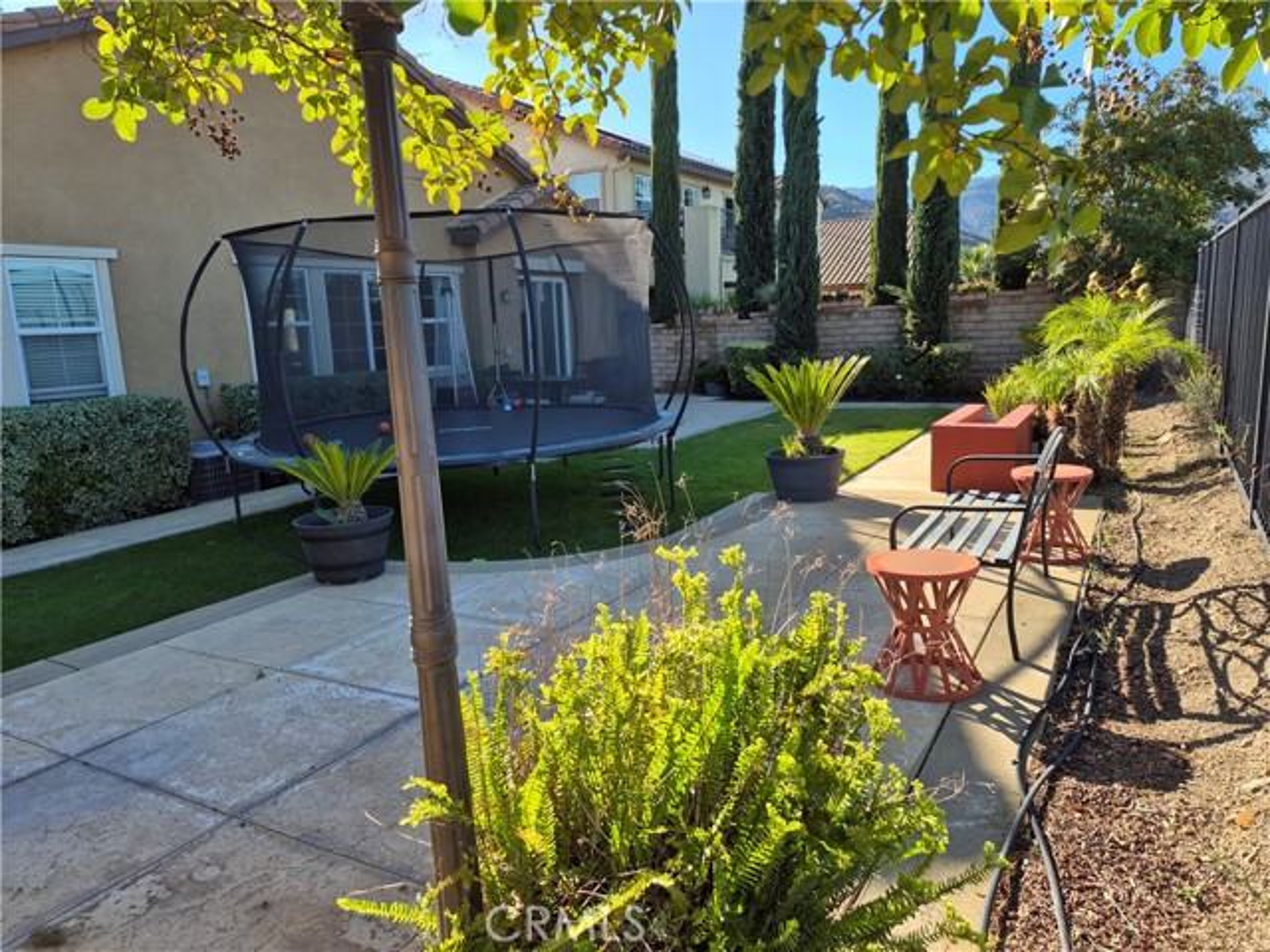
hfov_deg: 73.9
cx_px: 635
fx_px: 844
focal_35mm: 23
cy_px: 476
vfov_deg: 58.9
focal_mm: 5.4
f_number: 1.8
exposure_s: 1/704
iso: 25
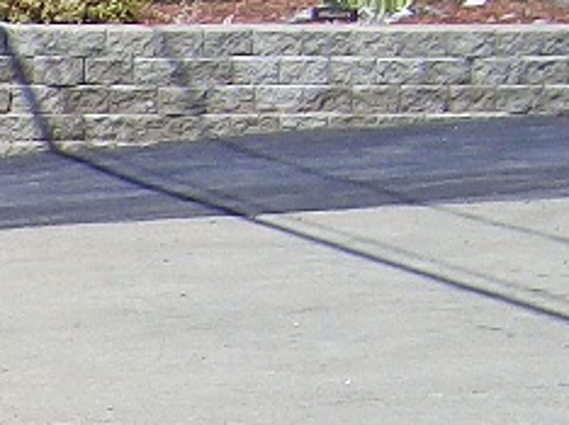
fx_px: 3957
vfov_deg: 6.0
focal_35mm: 241
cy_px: 736
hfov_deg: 7.8
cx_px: -657
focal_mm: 9.2
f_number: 5
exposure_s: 1/500
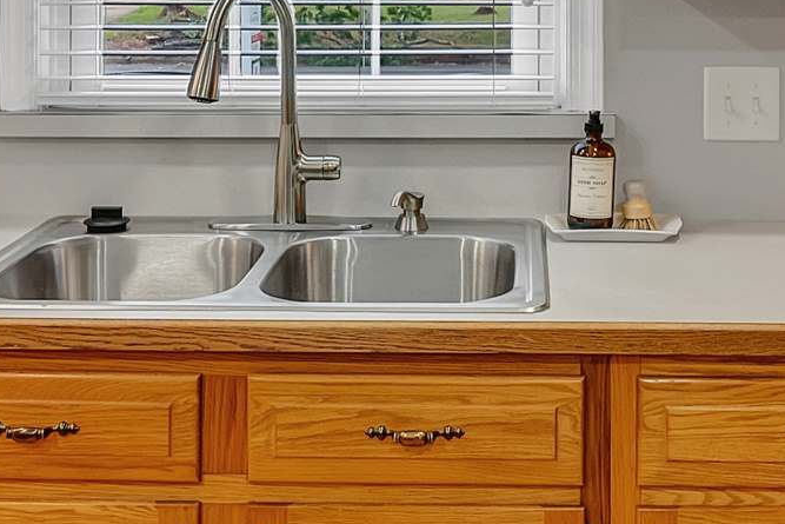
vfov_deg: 21.2
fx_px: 1309
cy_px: -85
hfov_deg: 33.3
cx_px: 479
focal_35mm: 60
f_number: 9
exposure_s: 1/15
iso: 250
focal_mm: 16
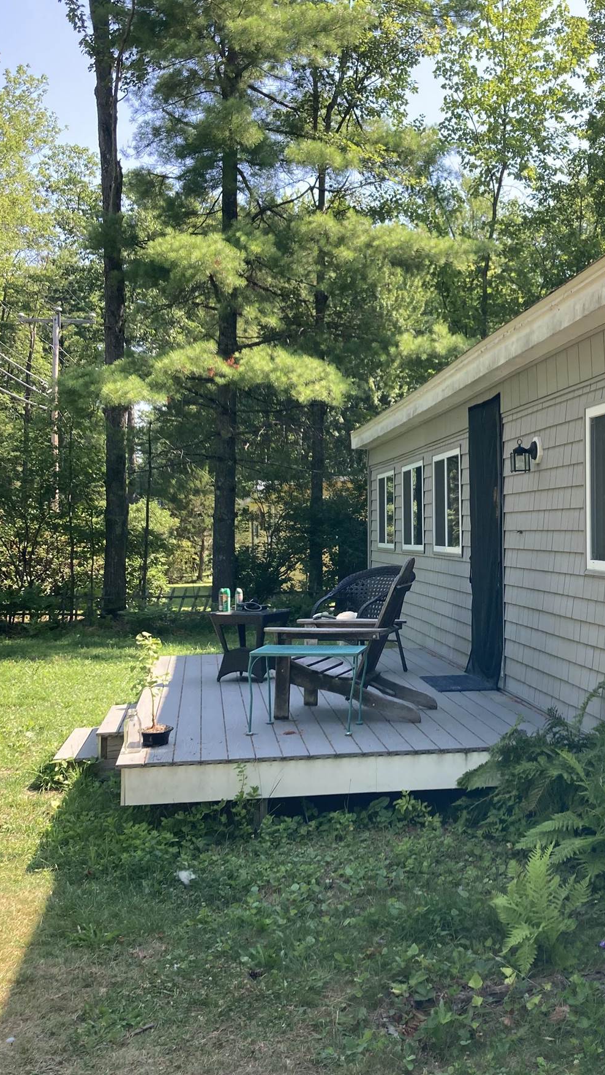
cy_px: 548
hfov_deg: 29.4
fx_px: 1141
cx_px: 427
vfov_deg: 50.5
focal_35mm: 40
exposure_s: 1/337
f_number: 1.8
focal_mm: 3.99
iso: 20
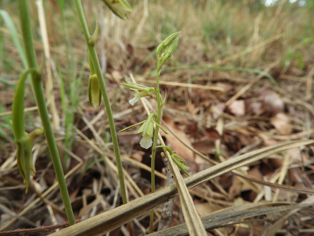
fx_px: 218
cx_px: 157
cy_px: 118
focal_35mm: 24
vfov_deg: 56.8
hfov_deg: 71.6
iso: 100
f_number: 3.3
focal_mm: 4.3
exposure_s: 1/160
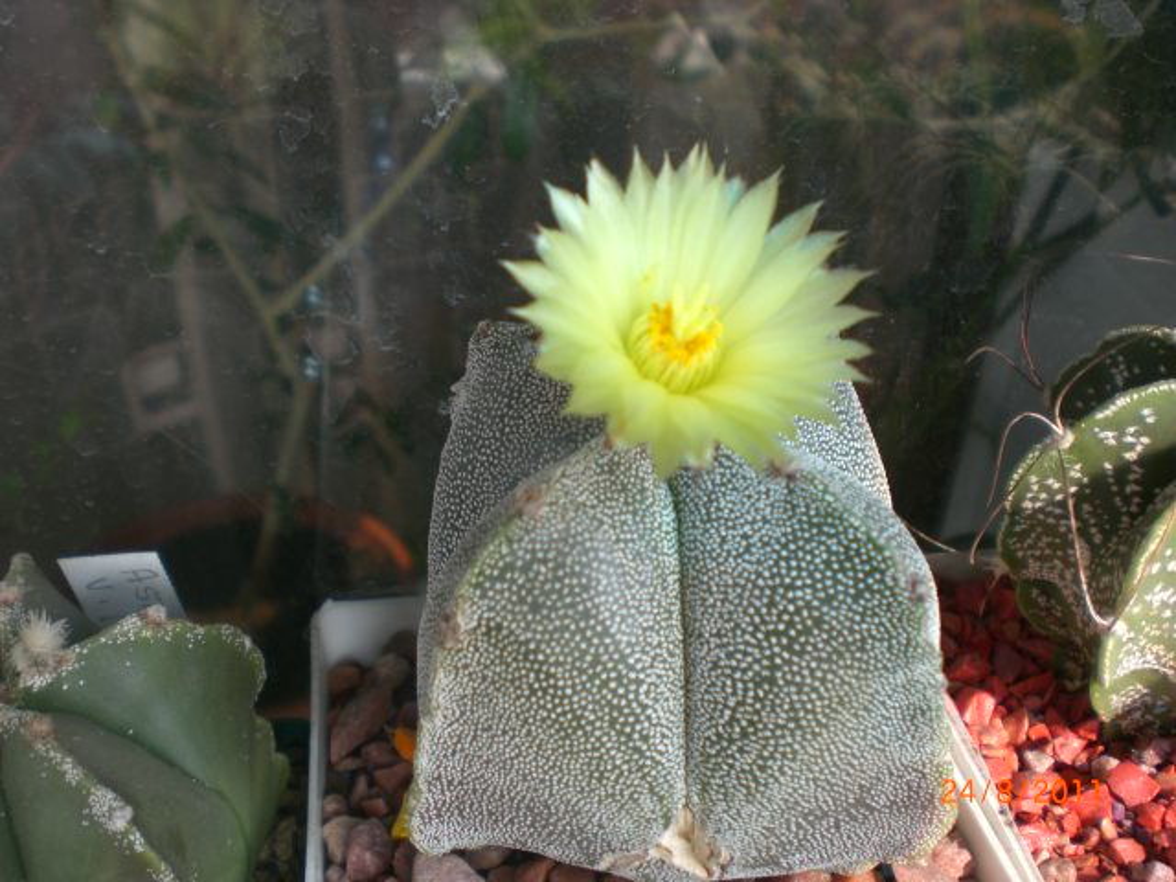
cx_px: 588
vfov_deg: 37.7
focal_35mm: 38
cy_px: 441
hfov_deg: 49.0
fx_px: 1291
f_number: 3.1
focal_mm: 6.3
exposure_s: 1/125
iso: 50
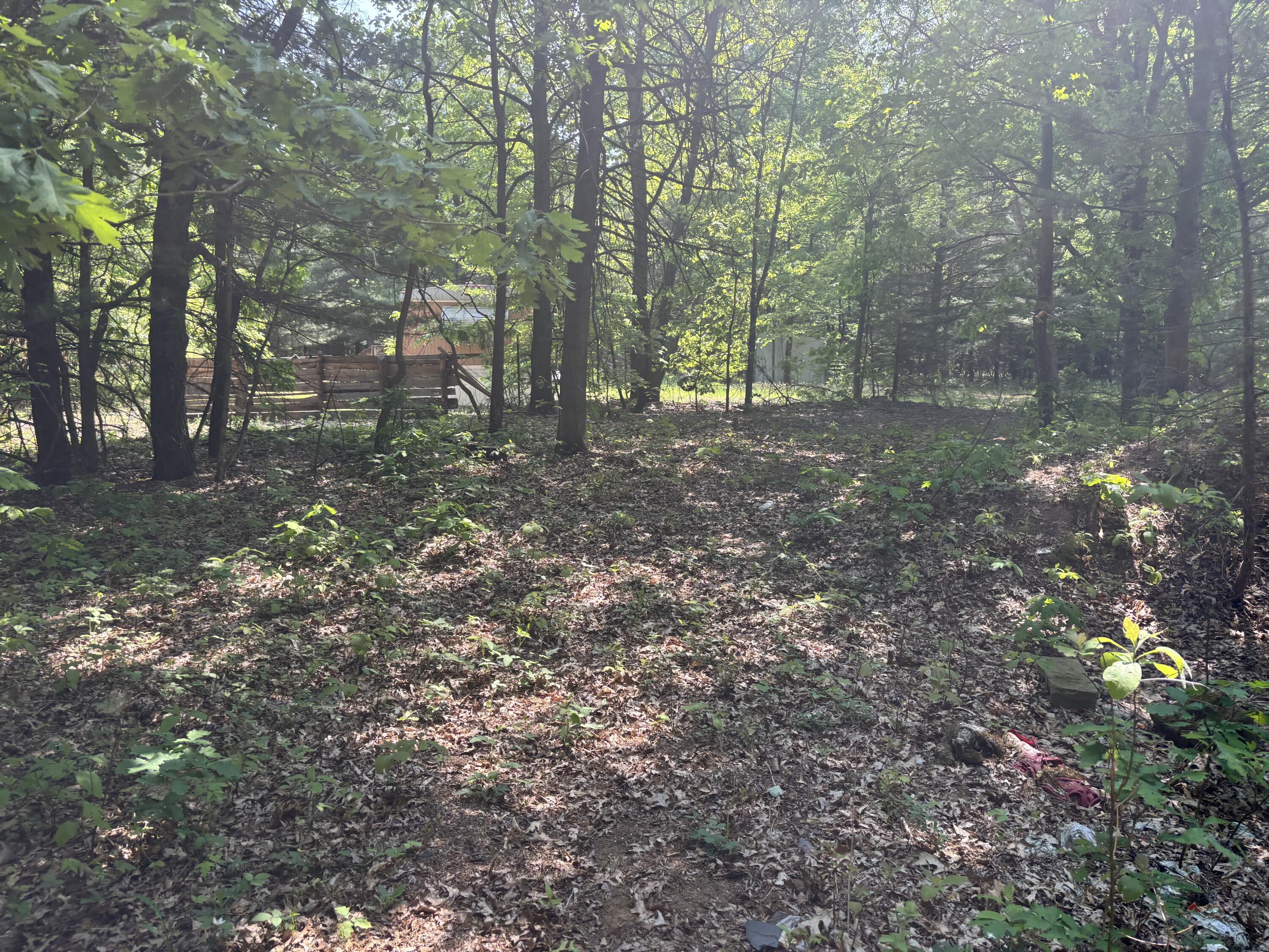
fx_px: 953
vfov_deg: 53.1
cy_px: 476
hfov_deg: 67.3
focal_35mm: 26
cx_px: 634
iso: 50
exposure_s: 1/316
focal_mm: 5.96
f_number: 1.6
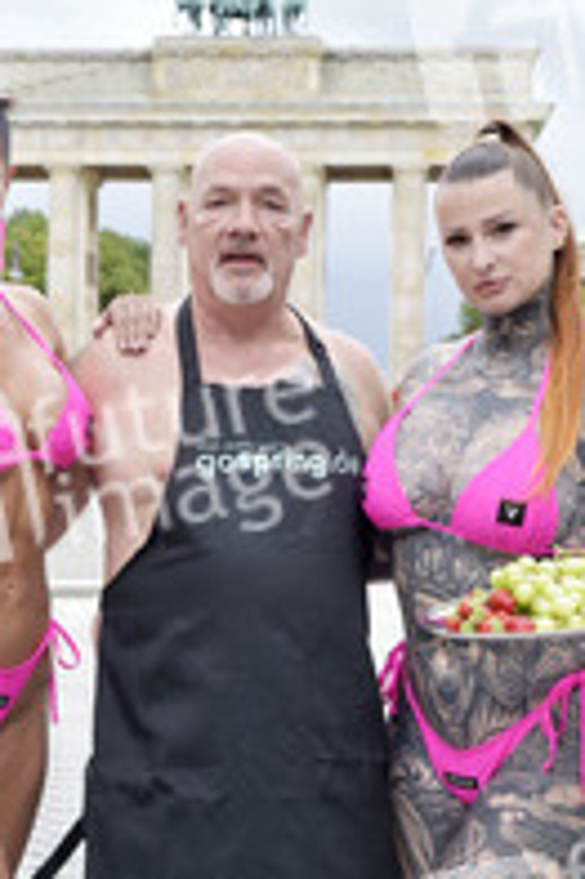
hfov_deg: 17.7
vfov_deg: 25.9
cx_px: 232
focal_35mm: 77
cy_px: 696
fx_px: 1880
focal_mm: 38
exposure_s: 1/200
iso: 500
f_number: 5.6
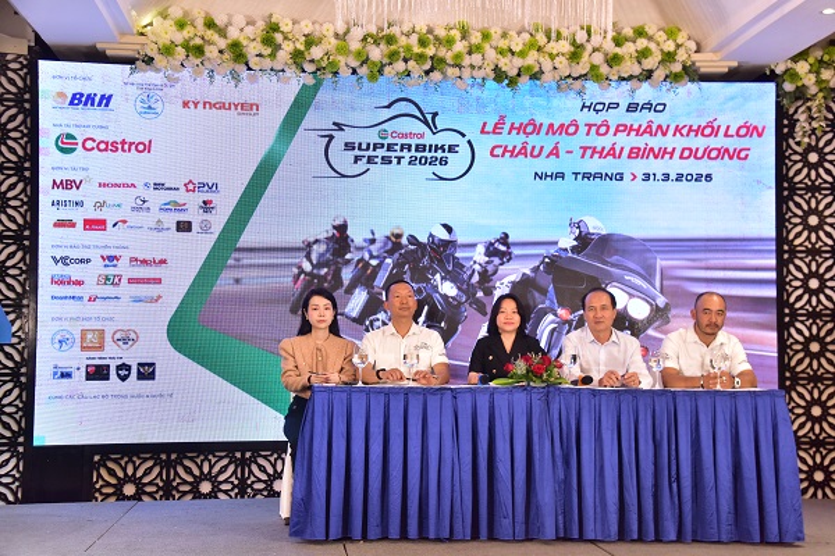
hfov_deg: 39.6
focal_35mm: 50
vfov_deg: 27.0
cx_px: 418
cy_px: 278
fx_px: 1160
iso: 2800
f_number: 8
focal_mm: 50
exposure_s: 1/50
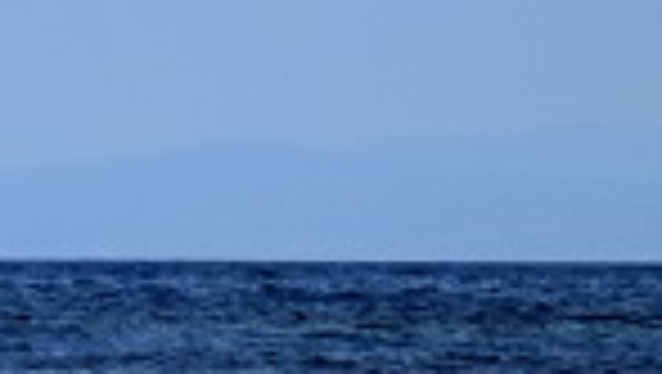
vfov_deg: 0.7
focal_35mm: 1825
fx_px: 32064
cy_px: -460
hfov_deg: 1.2
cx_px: -423
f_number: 6.3
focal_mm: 270
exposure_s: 1/1000
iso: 100
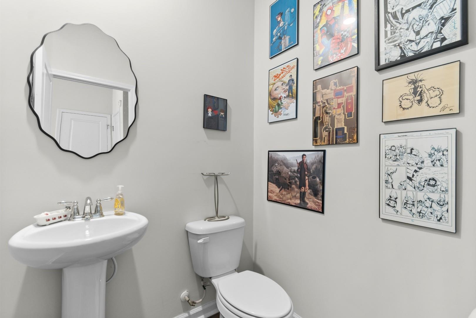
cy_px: 159
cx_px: 238
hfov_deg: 100.4
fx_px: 198
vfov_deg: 77.3
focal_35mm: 15
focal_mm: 10
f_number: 4.5
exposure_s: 1/3
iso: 100
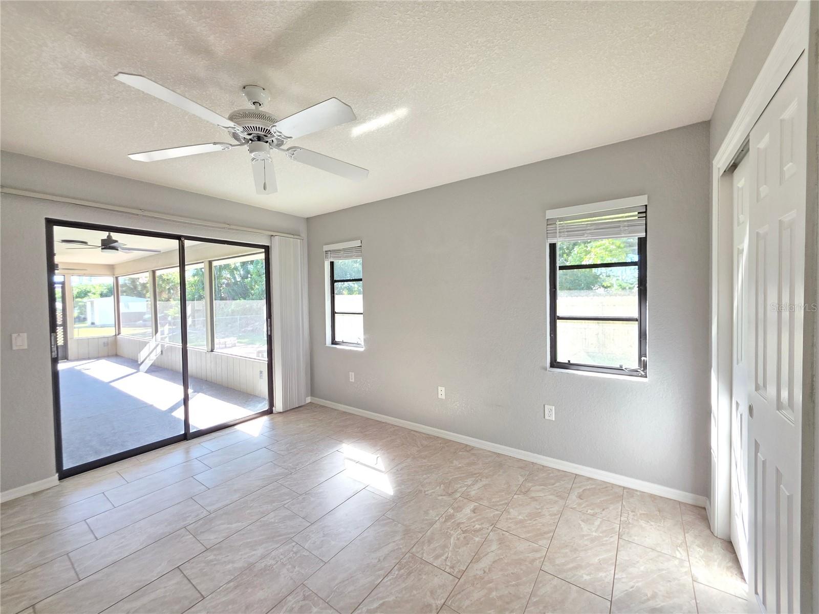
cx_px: 410
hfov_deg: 106.2
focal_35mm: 13
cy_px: 307
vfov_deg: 89.9
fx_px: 308
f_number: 1.9
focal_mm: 2.2
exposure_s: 1/120
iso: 100
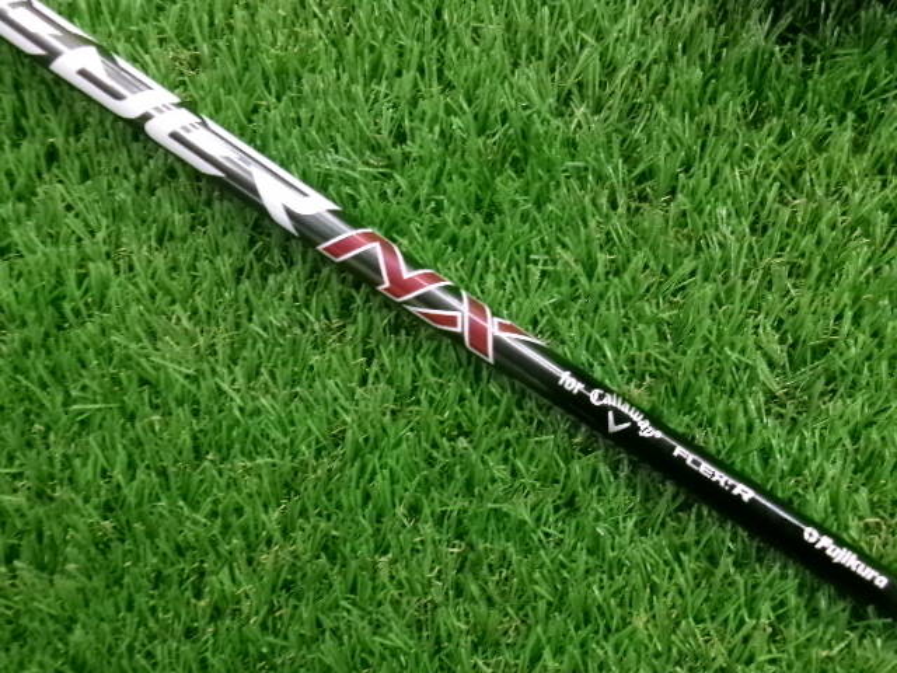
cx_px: 448
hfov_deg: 63.4
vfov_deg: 49.7
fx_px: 726
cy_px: 336
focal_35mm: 28
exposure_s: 1/34
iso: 800
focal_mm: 5.1
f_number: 3.9
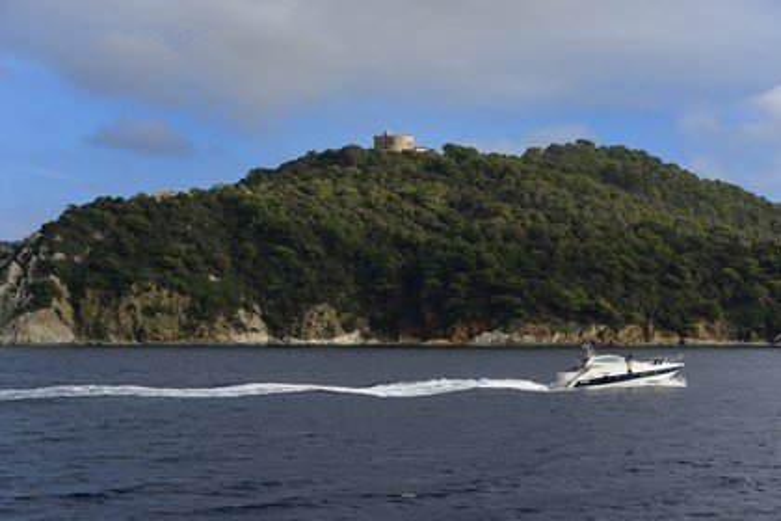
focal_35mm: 70
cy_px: 260
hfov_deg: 28.8
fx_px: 1518
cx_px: 390
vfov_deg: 19.5
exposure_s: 1/320
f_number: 8
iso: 200
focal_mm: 70
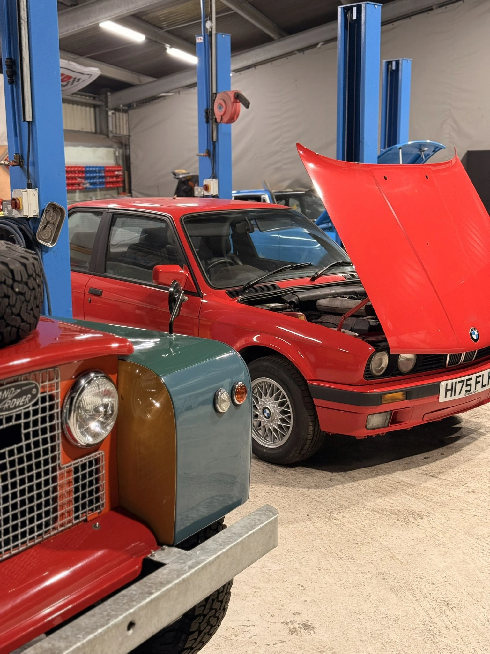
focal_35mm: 48
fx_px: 906
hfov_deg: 30.3
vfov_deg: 39.7
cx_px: 245
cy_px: 327
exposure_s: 1/100
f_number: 1.78
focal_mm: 6.76
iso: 250
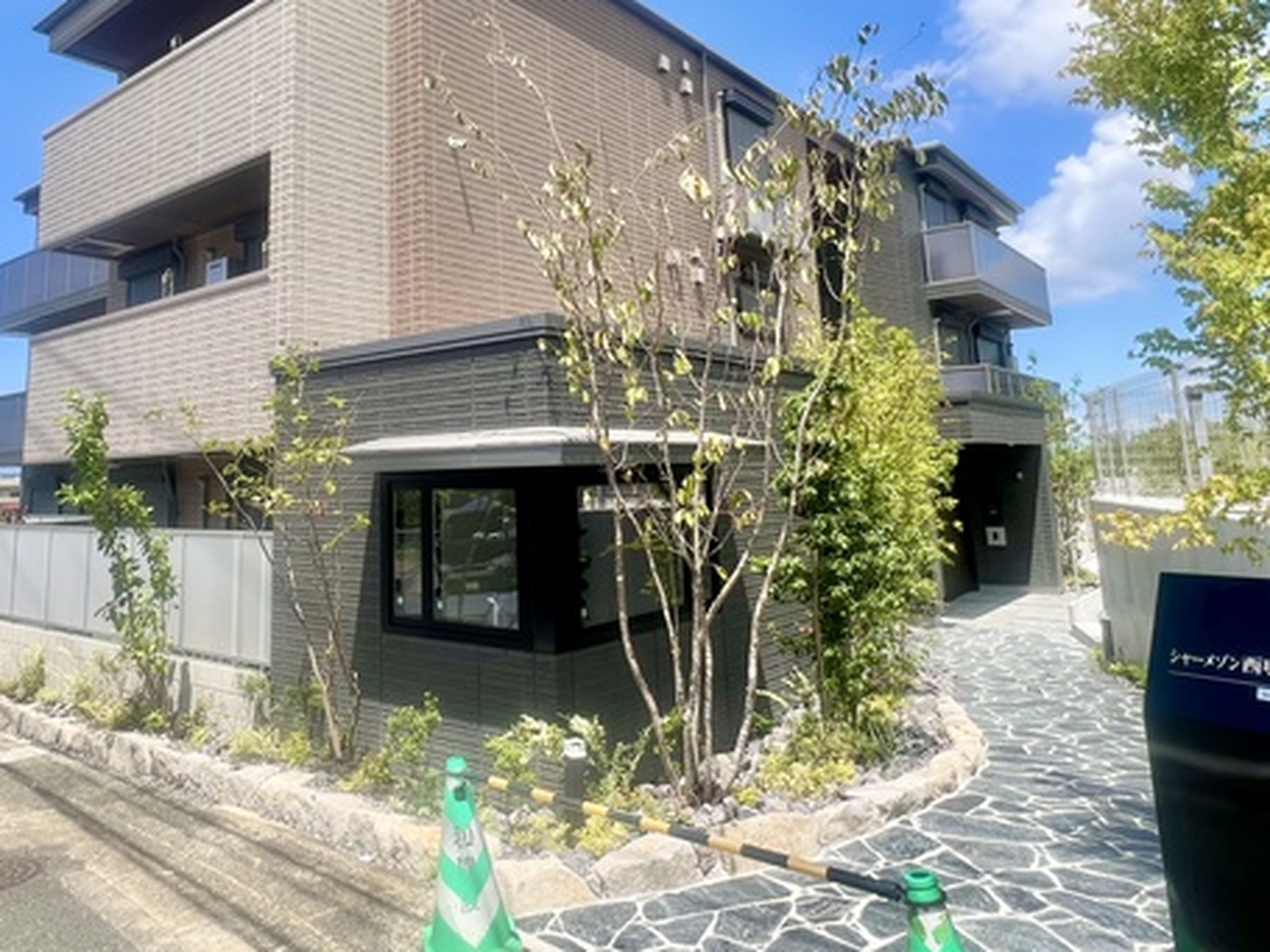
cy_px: 303
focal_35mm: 20
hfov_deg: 81.5
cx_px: 569
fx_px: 734
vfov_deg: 63.9
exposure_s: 1/881
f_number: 1.8
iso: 32
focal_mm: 1.57
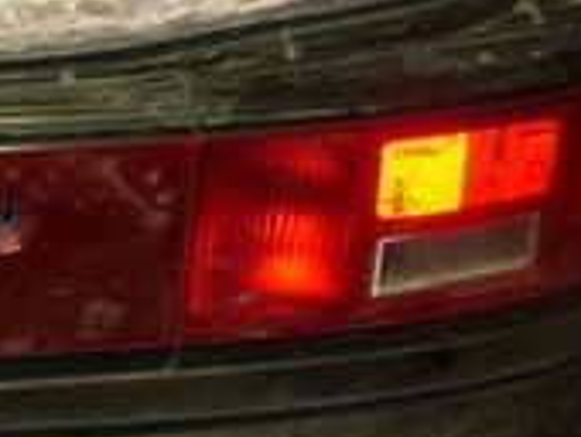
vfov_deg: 10.1
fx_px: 2404
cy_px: -222
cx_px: -472
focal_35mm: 143
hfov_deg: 12.5
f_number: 2.8
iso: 79
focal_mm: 7.8
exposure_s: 1/32
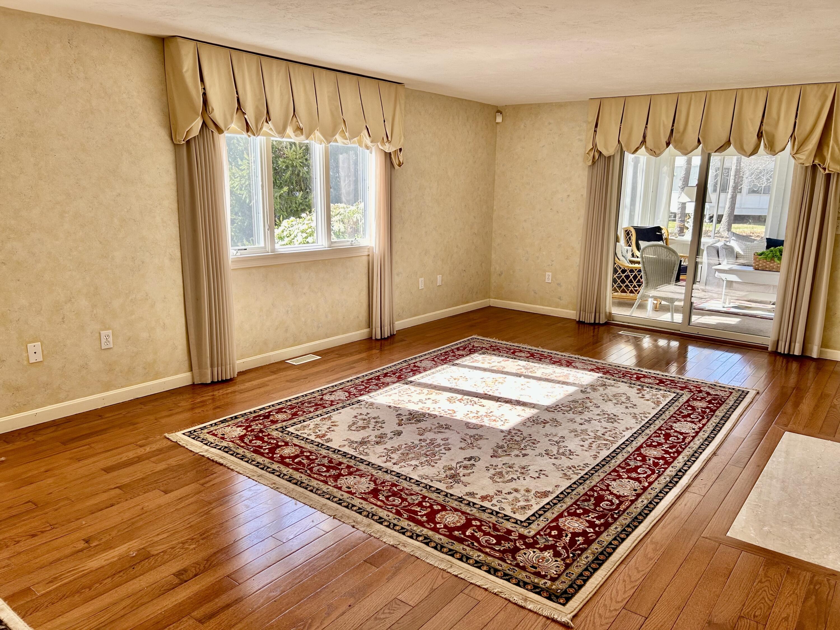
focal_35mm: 26
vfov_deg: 53.1
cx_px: 420
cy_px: 315
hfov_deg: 67.3
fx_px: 631
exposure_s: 1/163
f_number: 1.5
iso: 50
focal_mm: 5.7
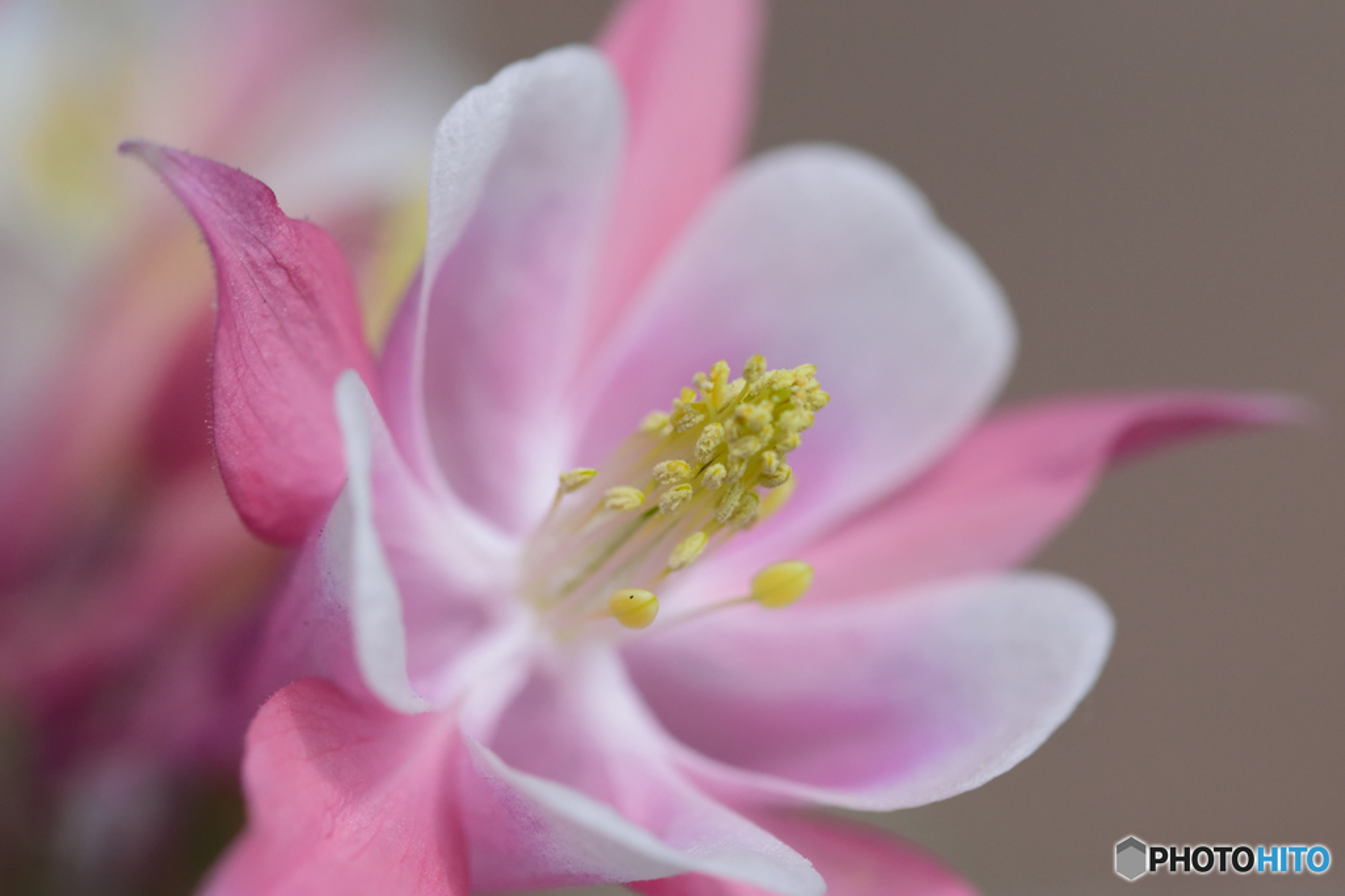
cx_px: 672
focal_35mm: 158
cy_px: 448
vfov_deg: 8.7
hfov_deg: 13.0
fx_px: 5882
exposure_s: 1/1600
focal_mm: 105
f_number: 10
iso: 800
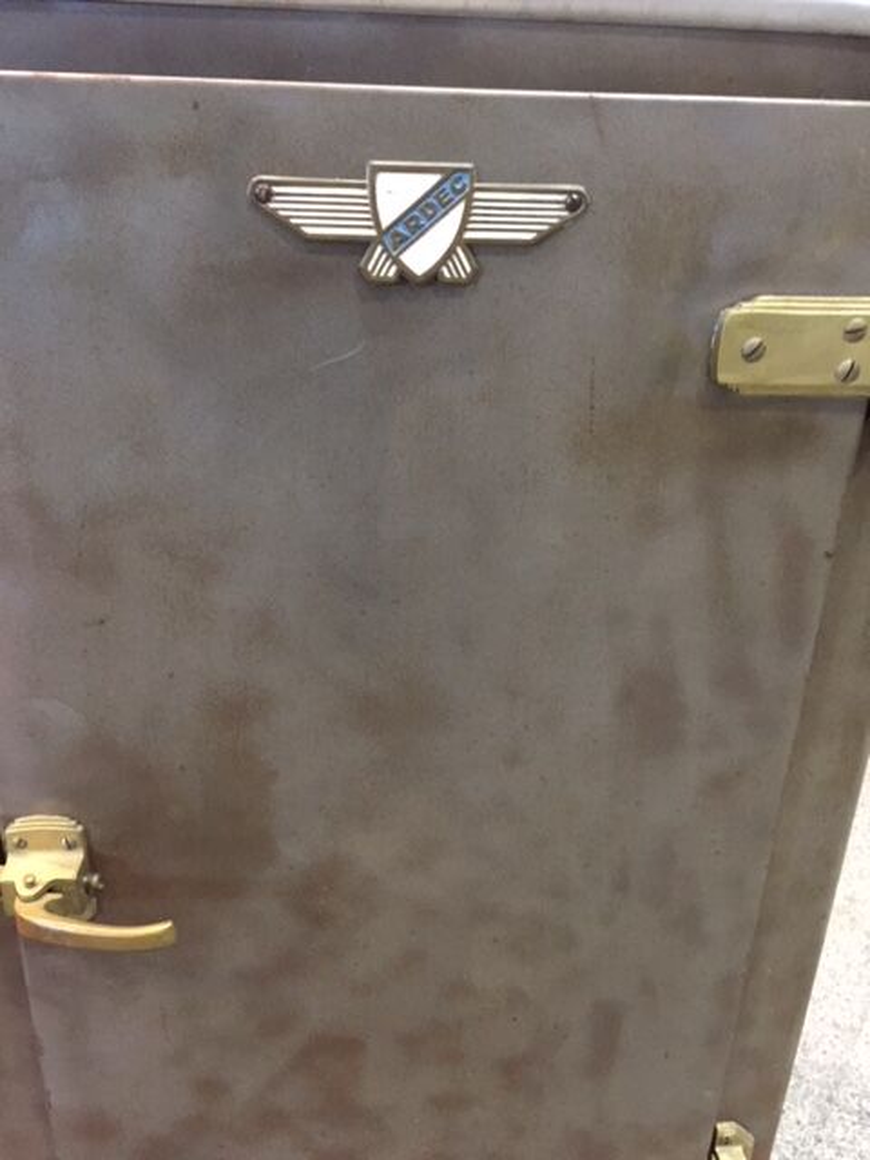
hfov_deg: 48.2
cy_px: 580
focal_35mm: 29
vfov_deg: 61.7
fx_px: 972
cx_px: 435
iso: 320
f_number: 2.2
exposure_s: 1/17
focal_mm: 4.15
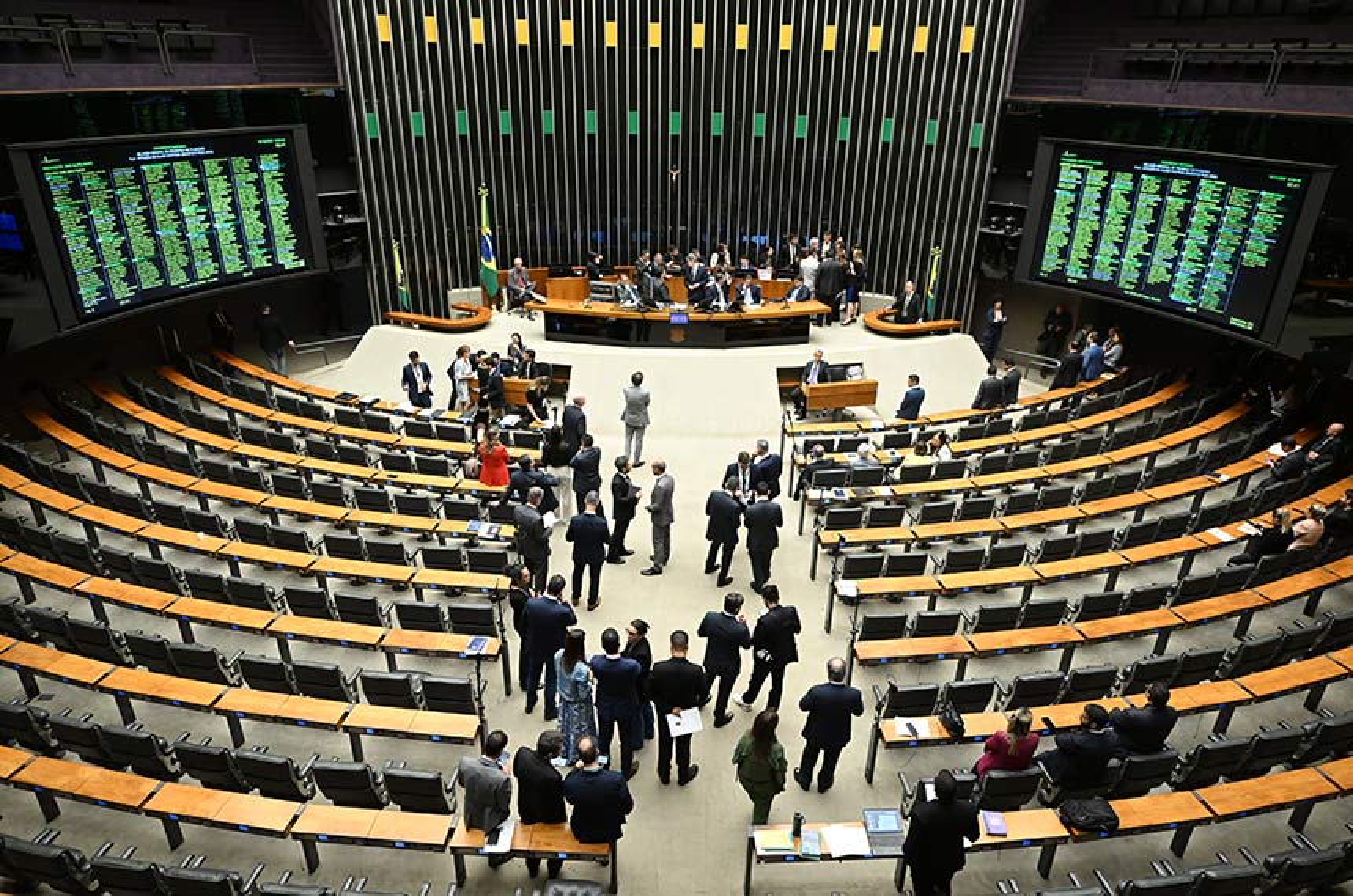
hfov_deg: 78.7
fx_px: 825
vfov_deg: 57.0
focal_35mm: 22
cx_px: 676
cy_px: 448
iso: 2500
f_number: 4
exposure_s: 1/160
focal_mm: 22
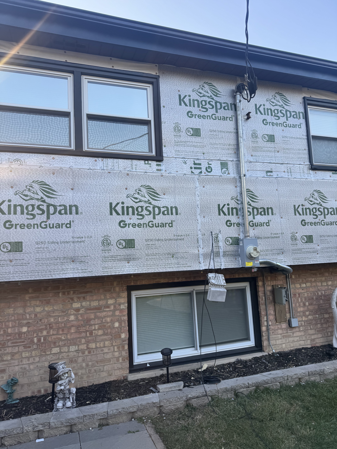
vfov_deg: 71.6
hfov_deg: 56.8
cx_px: 168
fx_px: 312
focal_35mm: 24
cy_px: 224
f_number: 1.78
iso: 80
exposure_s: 1/539
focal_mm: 6.76
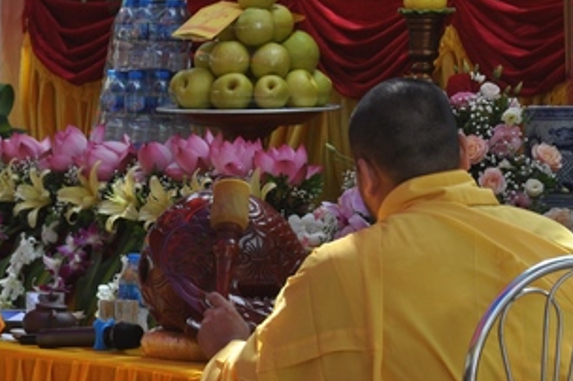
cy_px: 315
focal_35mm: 314
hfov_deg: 6.5
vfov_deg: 4.4
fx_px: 4992
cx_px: -4
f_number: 5.6
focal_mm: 98
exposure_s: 1/400
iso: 400
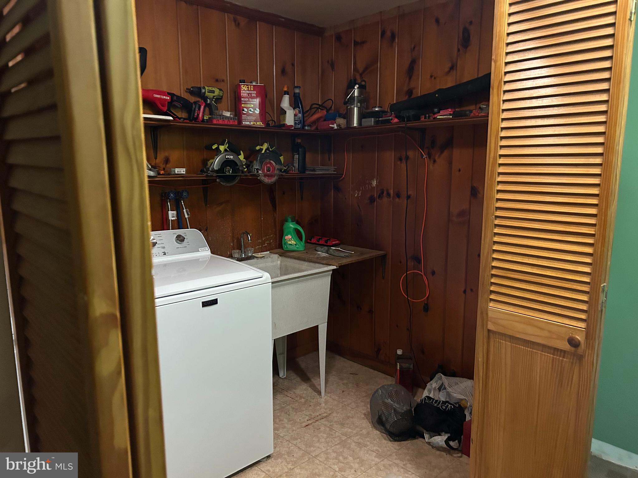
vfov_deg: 53.1
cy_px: 239
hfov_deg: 67.3
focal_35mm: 26
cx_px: 319
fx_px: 479
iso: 500
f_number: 1.5
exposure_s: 1/30
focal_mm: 5.7
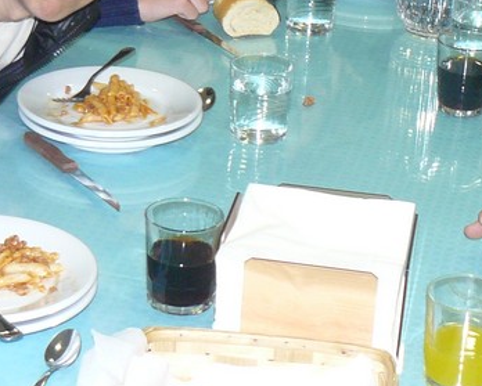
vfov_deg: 12.6
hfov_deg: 15.9
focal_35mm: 121
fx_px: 1728
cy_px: -25
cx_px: 313
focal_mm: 6
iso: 160
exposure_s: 1/30
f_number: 2.8
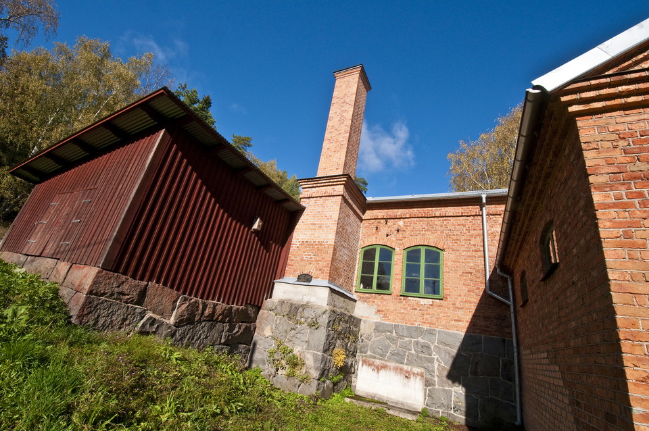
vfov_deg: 77.2
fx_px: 270
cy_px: 216
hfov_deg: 100.4
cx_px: 324
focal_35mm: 15
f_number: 18
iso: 250
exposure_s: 1/160
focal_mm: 10
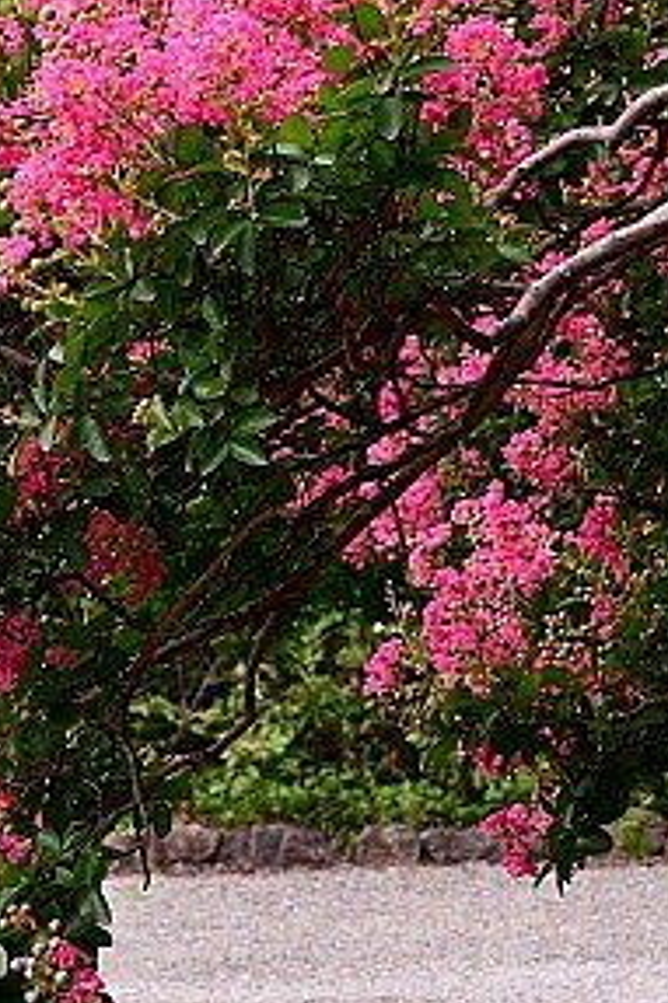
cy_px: 280
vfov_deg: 11.8
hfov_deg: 7.8
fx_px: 4848
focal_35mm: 174
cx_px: 21
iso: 100
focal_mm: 52
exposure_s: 1/80
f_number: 8
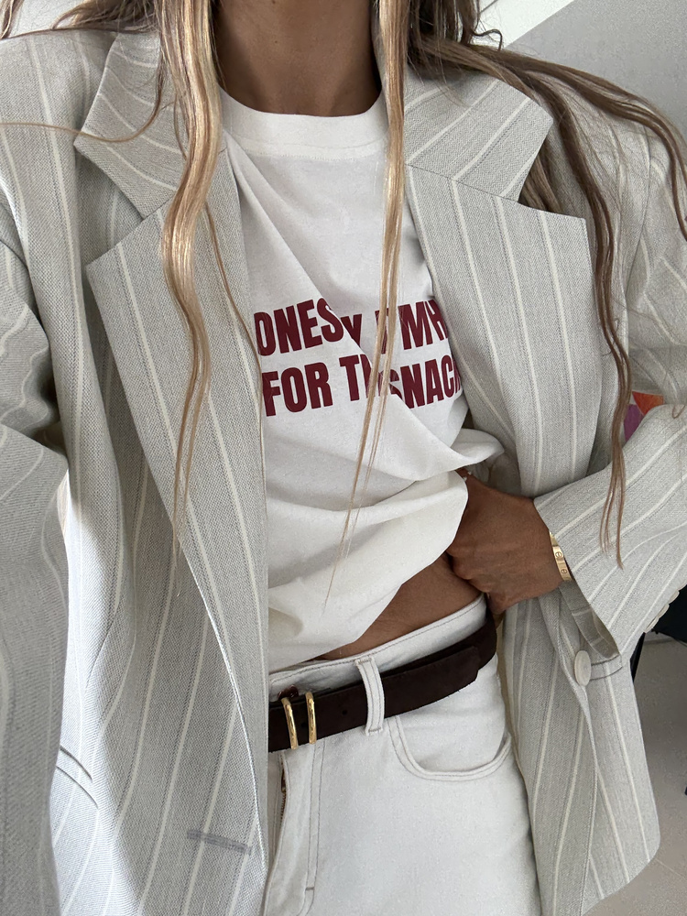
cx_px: 344
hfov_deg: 46.8
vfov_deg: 60.0
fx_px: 794
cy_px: 458
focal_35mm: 30
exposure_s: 1/63
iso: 80
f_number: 1.9
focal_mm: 2.69
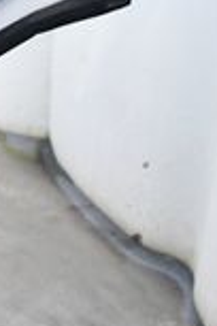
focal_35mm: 151
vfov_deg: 13.3
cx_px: -402
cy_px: -38
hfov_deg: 8.0
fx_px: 1365
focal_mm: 18
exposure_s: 1/125
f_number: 3.5
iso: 2200
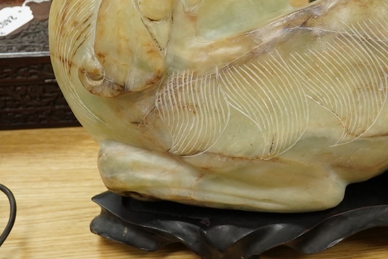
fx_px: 949
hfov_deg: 22.6
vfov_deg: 15.5
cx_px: 337
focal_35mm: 88
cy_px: 61
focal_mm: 30
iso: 2500
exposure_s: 1/160
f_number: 10
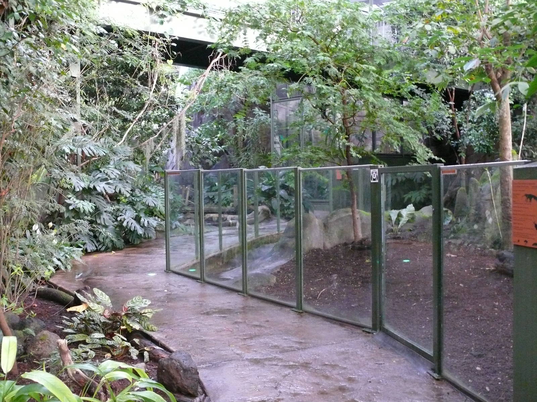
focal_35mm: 38
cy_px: 201
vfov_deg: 37.7
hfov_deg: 49.0
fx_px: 589
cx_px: 268
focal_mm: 7.9
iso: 800
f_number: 2.8
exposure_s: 1/25
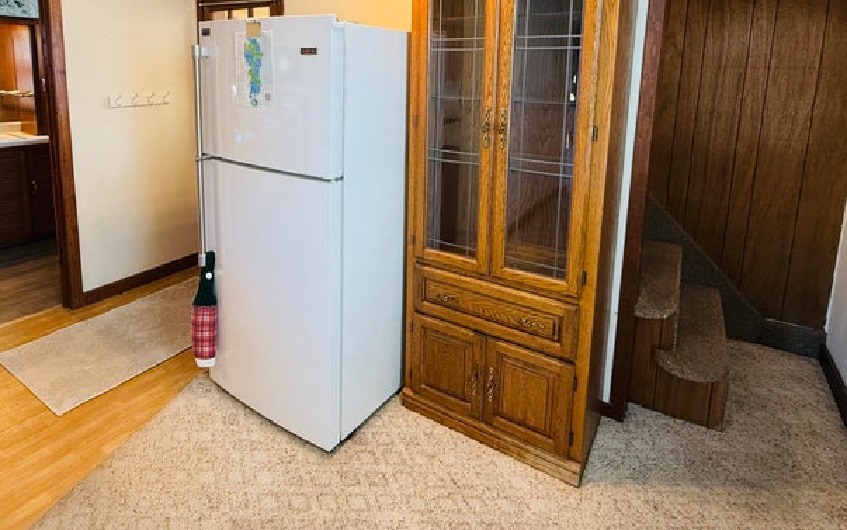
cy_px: 146
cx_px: 401
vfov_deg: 55.1
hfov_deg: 82.2
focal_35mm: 21
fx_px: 485
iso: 250
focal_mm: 2.22
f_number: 2.2
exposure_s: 1/60
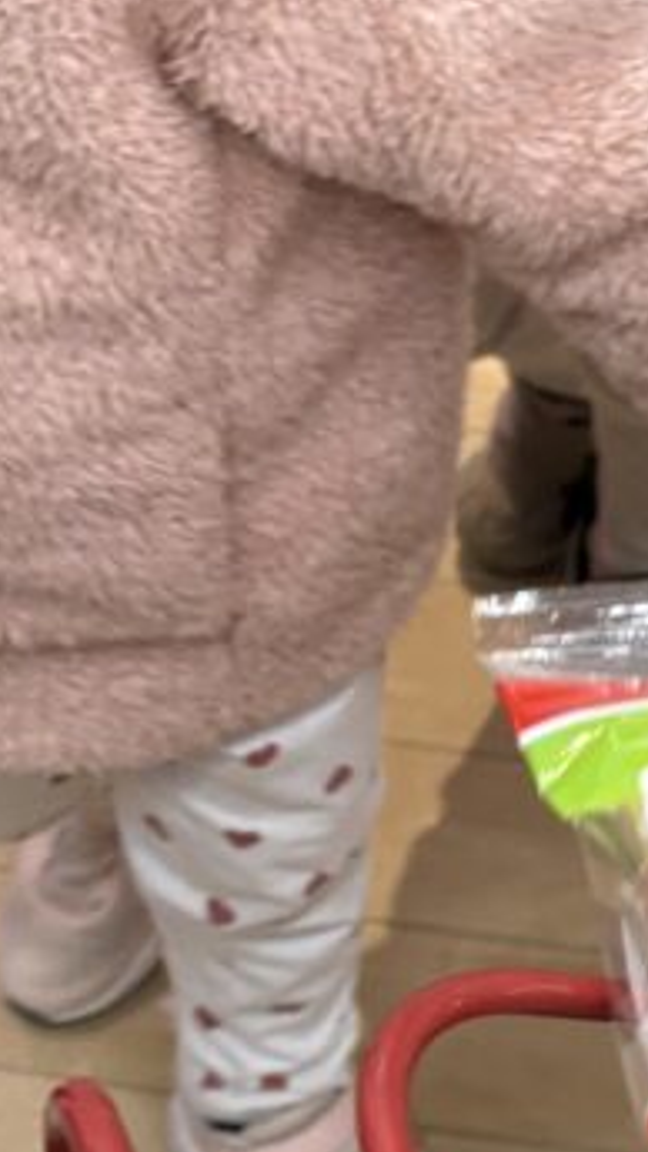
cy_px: 671
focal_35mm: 84
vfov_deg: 25.3
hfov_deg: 13.1
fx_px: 2567
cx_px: 1156
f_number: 1.6
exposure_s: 1/60
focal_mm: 5.96
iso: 100
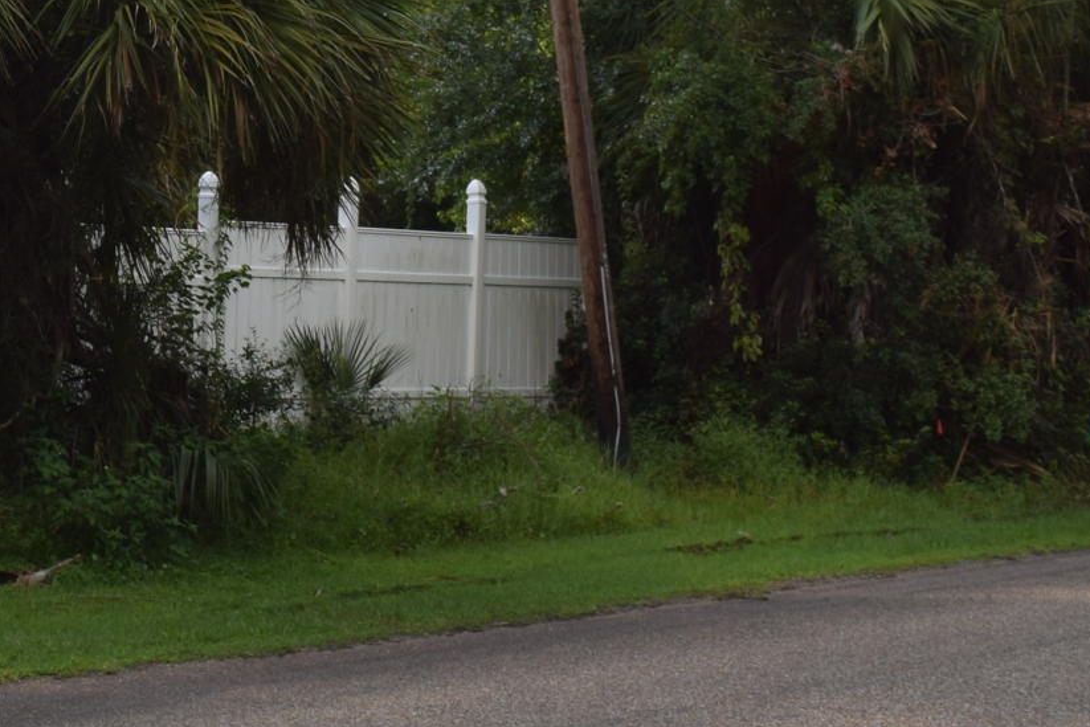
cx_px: -114
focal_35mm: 115
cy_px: -171
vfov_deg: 11.7
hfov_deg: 17.2
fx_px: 3477
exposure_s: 1/200
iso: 100
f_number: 8
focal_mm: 21
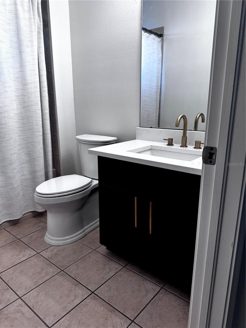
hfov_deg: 56.8
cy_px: 164
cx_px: 123
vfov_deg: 71.6
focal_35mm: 24
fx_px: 227
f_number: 1.78
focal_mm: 6.76
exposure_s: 1/120
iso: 125
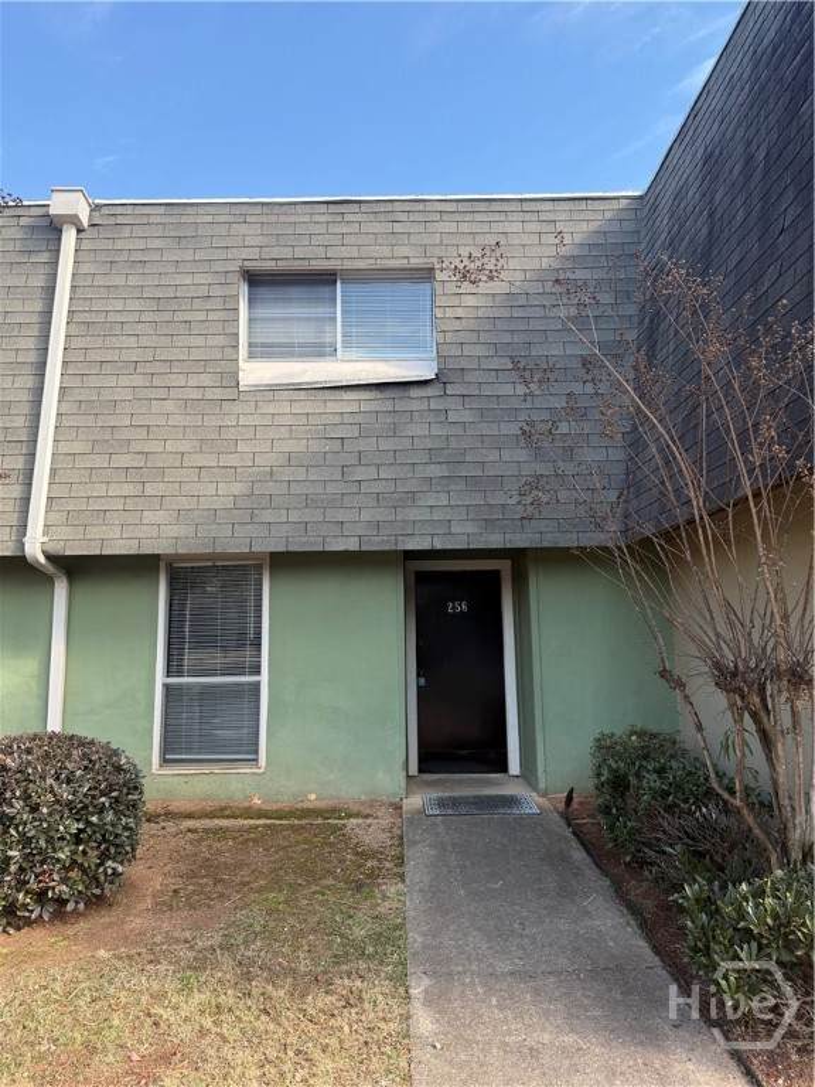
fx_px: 753
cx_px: 408
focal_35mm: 24
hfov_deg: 56.8
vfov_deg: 71.6
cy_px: 544
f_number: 1.78
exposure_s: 1/878
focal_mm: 6.76
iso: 100
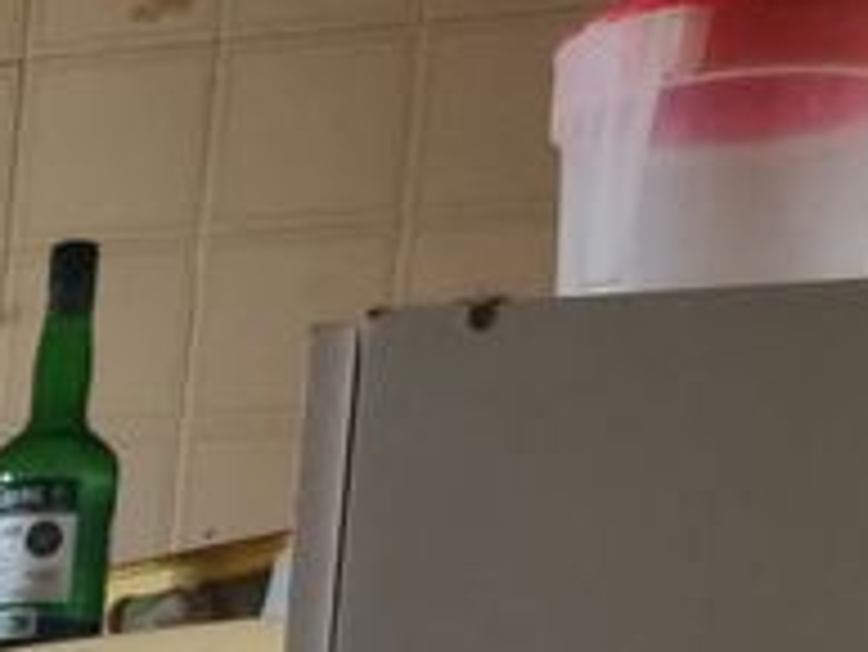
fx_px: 3463
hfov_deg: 11.6
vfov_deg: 9.5
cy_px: 1605
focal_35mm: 138
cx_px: -1264
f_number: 1.8
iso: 320
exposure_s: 1/40
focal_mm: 5.4
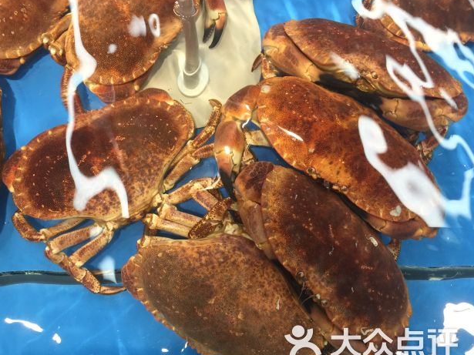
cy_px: 181
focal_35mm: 33
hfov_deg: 55.2
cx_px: 208
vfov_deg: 42.9
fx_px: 452
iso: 50
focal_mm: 4.15
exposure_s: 1/33
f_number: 2.2
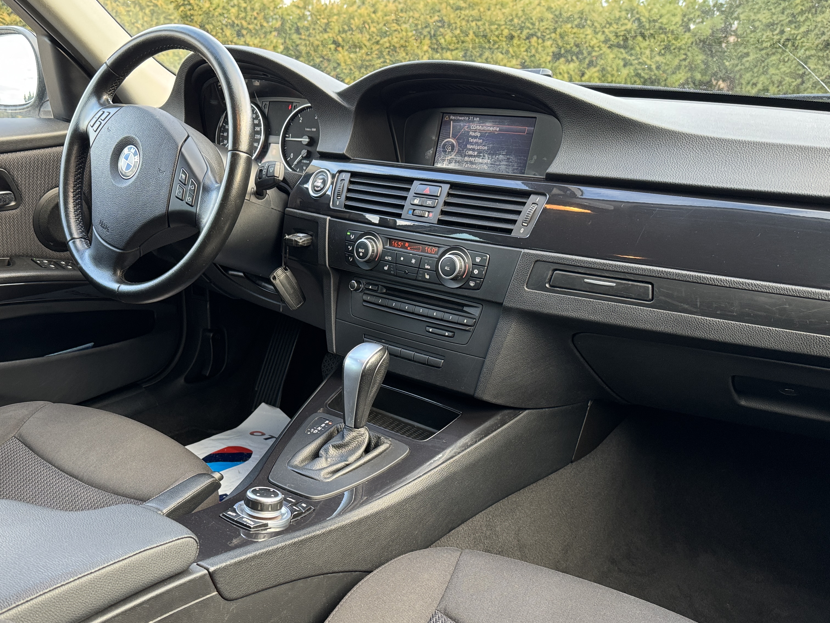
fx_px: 767
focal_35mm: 32
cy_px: 397
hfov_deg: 56.5
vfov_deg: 43.7
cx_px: 343
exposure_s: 1/60
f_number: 1.78
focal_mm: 6.76
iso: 250
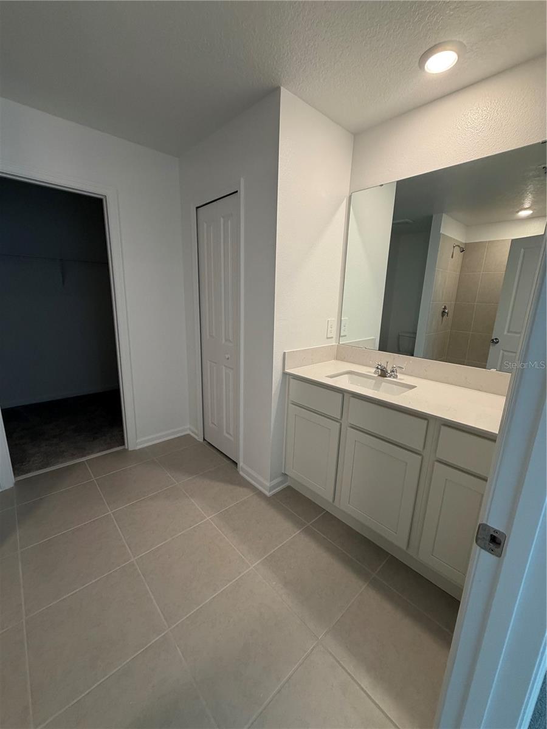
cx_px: 274
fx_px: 295
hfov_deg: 85.7
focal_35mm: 14
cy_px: 364
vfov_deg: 102.1
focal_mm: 2.22
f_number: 2.2
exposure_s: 1/120
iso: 250
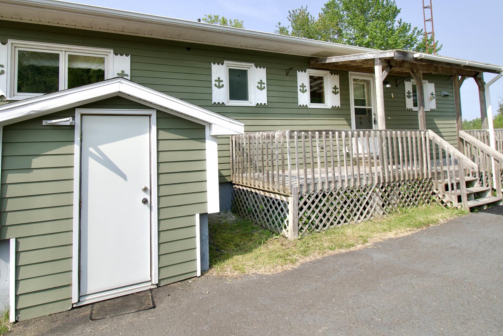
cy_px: 117
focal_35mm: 21
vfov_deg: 58.4
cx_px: 223
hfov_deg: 80.9
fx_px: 293
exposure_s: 1/320
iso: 100
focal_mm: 10
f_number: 9
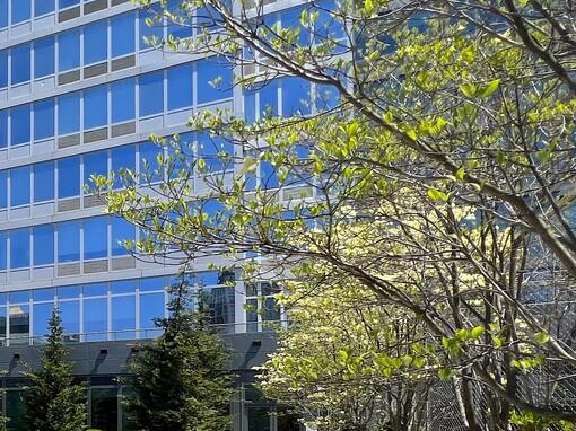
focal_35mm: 34
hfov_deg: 42.3
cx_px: -60
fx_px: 565
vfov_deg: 38.2
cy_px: 408
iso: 32
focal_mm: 1.57
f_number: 1.8
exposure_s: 1/1024
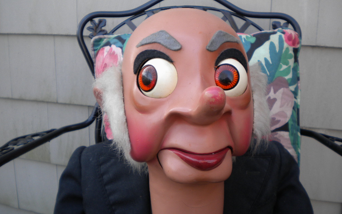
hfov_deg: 51.5
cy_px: 103
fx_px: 354
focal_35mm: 38
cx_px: 173
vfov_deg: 33.6
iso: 80
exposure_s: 1/79.7
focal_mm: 6.3
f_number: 3.1
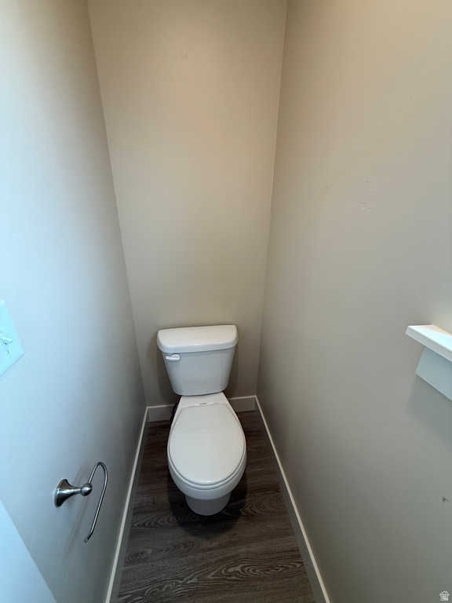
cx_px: 226
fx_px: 244
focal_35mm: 14
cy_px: 302
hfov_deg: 85.7
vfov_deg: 102.1
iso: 200
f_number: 2.2
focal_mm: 2.22
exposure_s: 1/120
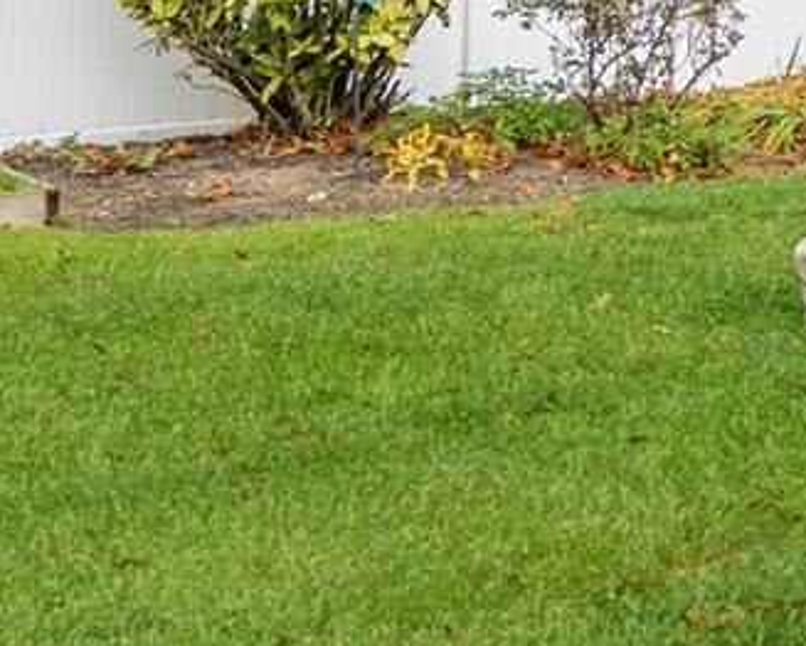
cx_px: 2006
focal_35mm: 94
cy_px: -174
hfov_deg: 13.7
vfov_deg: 15.6
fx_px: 2244
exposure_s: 1/320
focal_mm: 16
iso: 800
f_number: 5.6
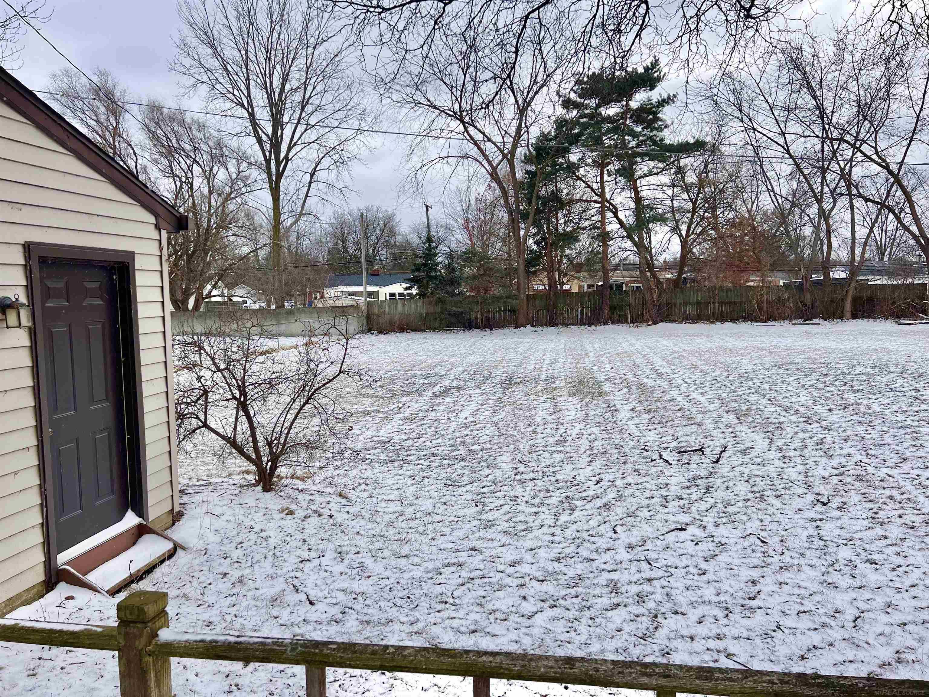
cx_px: 464
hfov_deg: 67.3
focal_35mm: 26
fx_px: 698
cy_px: 348
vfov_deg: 53.1
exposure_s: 1/5076
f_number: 1.5
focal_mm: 5.7
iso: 50
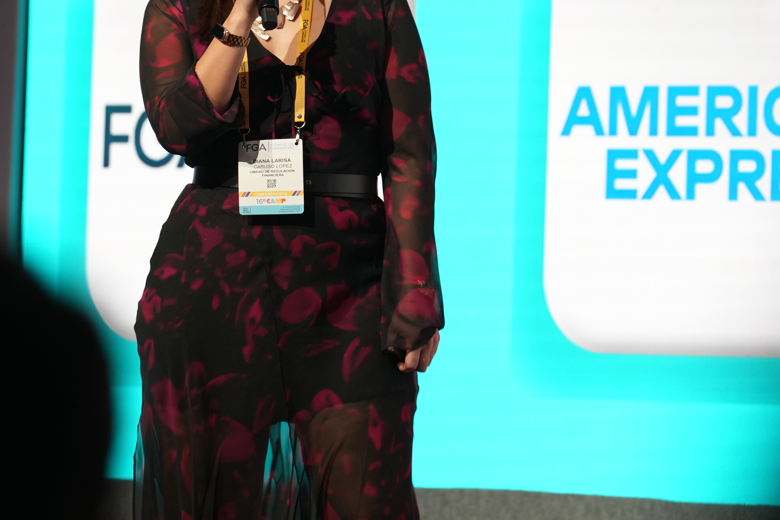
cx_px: 312
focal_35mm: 406
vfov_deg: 3.4
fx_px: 8796
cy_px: 54
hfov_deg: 5.1
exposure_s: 1/125
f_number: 4.5
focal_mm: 200
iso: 1000
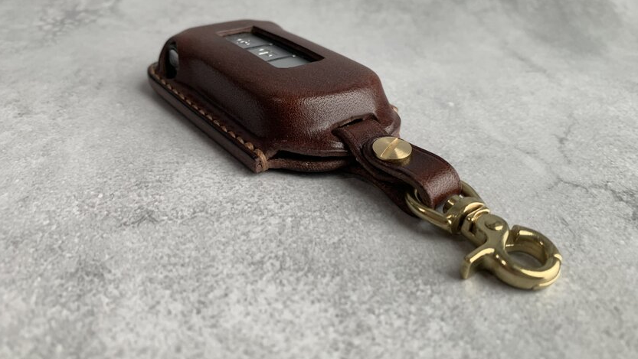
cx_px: 320
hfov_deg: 66.1
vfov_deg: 40.1
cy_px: 156
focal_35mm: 29
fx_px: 491
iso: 100
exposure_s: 1/121
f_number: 1.8
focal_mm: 4.25
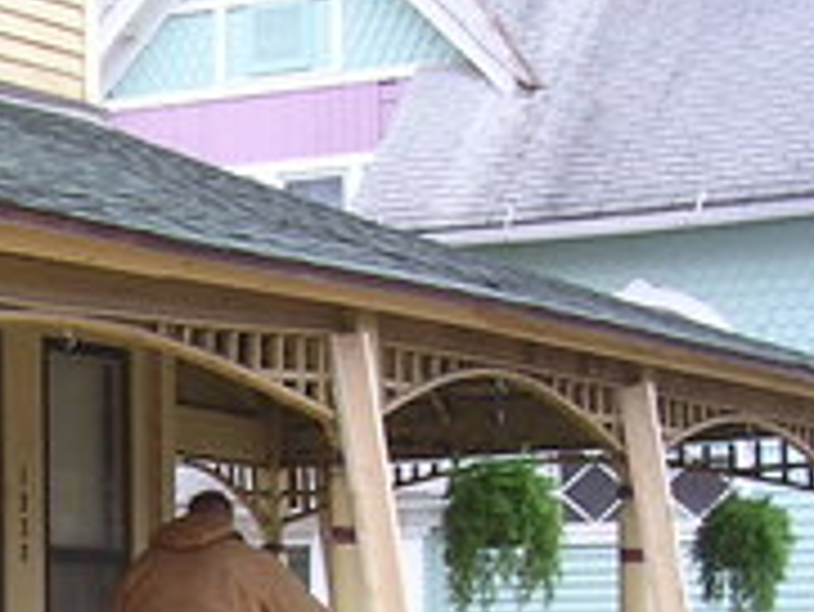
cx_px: -389
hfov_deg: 14.2
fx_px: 3059
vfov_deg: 11.1
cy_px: 801
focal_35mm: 130
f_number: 2.8
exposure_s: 1/66.9
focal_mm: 5.8
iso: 100
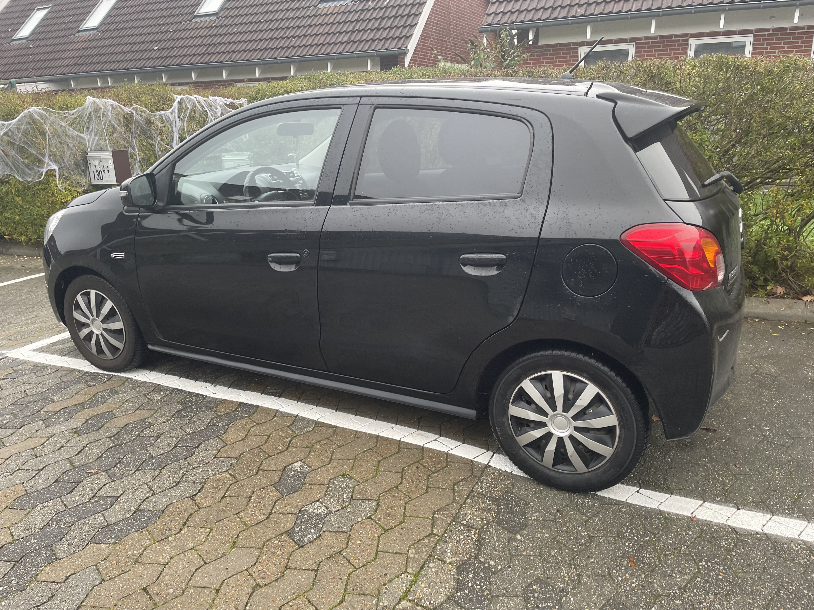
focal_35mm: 26
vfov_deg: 53.1
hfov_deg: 67.3
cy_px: 305
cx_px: 407
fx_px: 611
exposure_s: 1/121
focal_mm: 4.2
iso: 64
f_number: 1.6
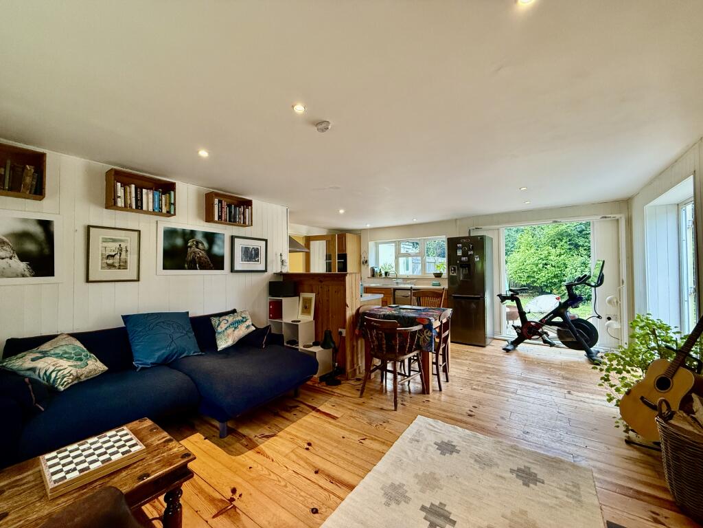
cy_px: 264
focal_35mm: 14
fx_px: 284
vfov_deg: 85.7
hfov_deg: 102.1
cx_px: 352
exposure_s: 1/100
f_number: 2.2
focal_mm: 2.22
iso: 320
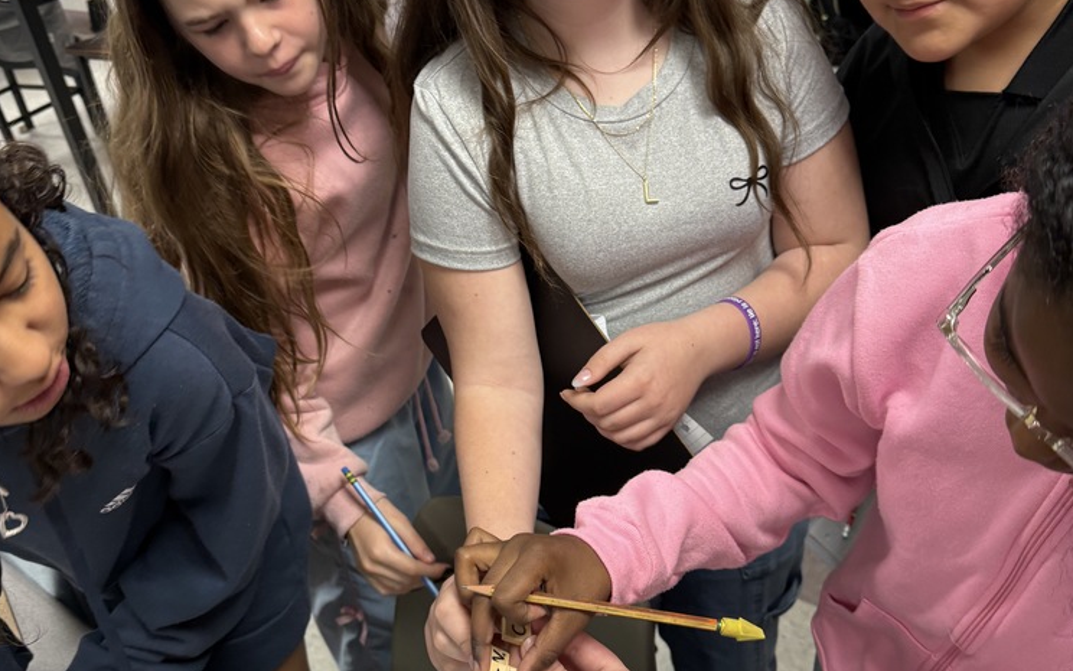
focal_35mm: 35
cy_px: 351
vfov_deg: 36.3
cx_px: 525
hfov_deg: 55.3
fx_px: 1023
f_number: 1.78
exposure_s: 1/60
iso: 125
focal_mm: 6.76
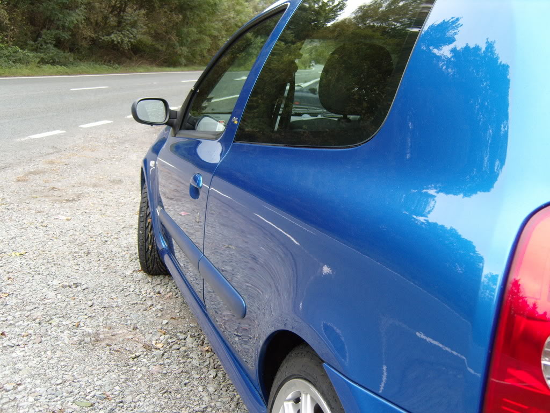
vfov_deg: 40.7
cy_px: 206
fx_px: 556
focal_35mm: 35
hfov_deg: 52.6
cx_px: 275
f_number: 2.8
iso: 122
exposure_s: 1/30
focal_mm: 7.4
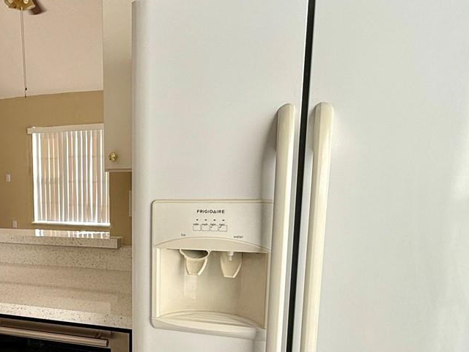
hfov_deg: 48.7
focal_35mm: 35
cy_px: 258
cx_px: 74
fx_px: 474
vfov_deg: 39.7
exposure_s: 1/126
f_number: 2.2
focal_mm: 2.22
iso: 50
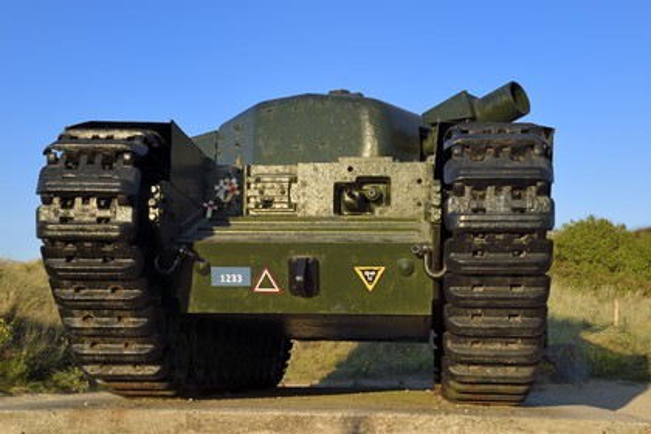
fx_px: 904
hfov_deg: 39.6
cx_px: 326
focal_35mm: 50
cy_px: 217
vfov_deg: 27.0
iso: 200
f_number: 14
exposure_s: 1/100
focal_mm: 50
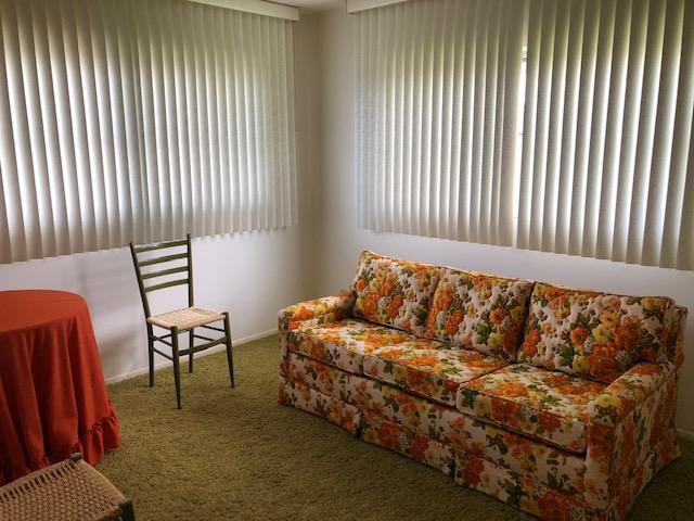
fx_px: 561
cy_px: 260
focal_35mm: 28
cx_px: 347
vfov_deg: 49.7
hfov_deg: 63.4
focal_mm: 3.99
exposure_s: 1/30
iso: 25
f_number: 1.8
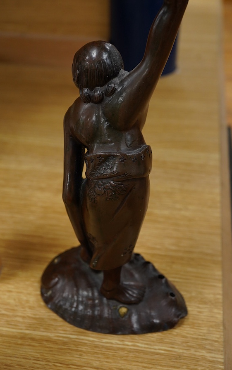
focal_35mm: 46
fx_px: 465
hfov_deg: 28.0
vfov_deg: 43.5
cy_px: 185
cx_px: 122
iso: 1250
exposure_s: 1/125
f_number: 9
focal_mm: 30
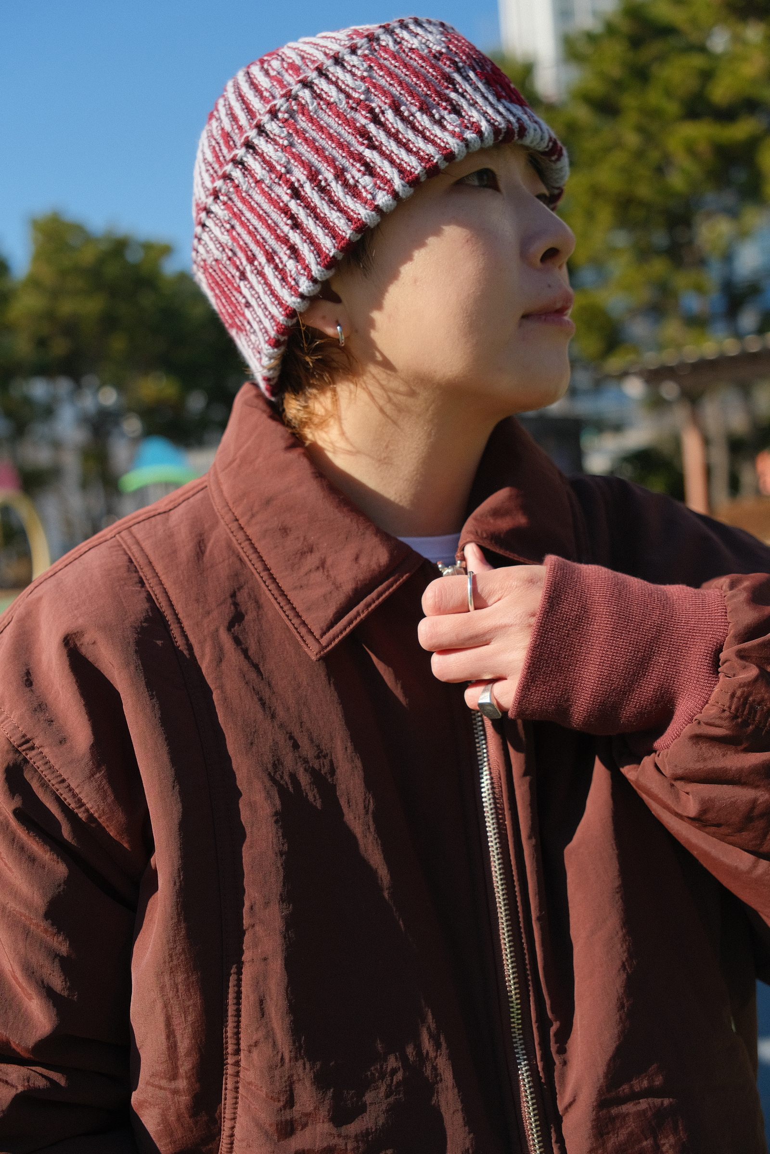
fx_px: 1283
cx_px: 385
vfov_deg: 48.5
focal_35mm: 40
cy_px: 577
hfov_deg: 33.4
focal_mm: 26.4
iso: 400
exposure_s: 1/4000
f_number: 2.8
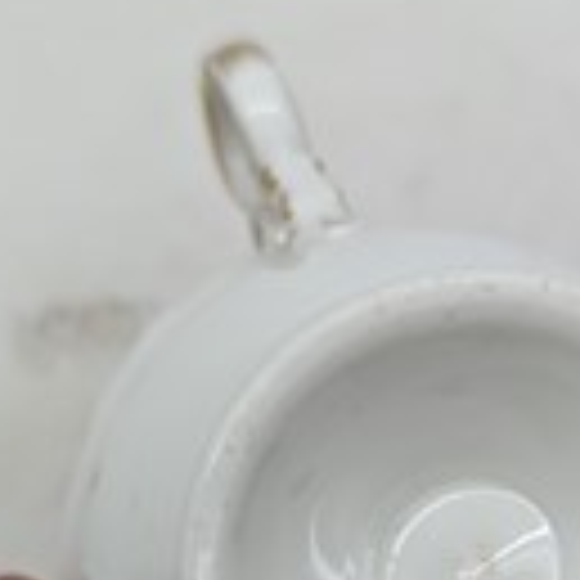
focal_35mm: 66
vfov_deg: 25.1
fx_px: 1251
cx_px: 470
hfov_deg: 25.6
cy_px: 544
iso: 102
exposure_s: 1/144
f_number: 1.85
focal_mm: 6.81
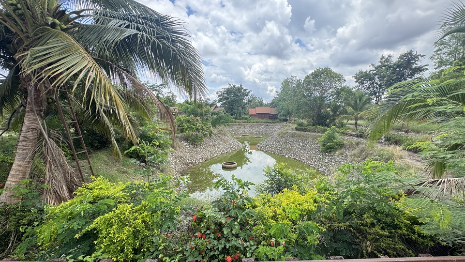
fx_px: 197
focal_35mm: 16
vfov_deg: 67.0
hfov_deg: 99.3
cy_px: 140
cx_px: 243
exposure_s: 1/343
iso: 40
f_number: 2.2
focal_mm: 2.22
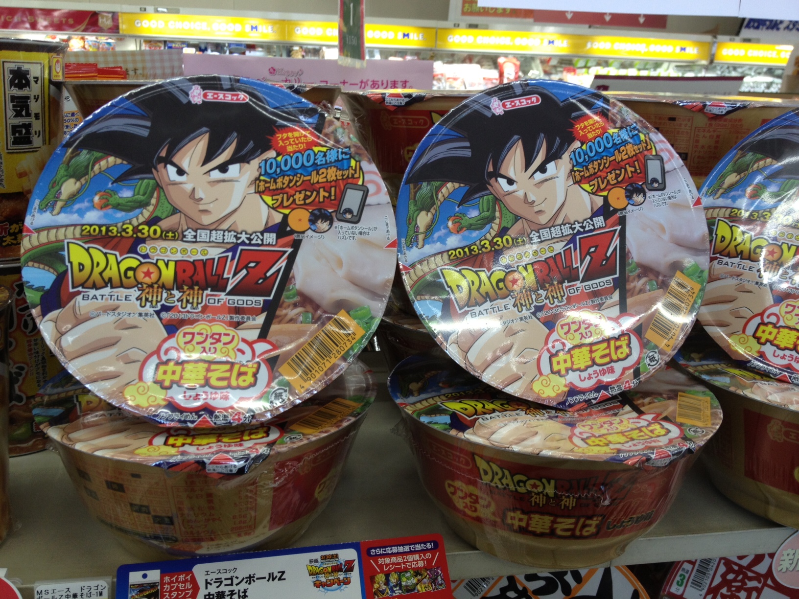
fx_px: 808
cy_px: 300
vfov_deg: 40.7
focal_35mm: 35
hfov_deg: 52.6
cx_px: 400
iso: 50
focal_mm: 4.28
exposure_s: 1/40
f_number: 2.4
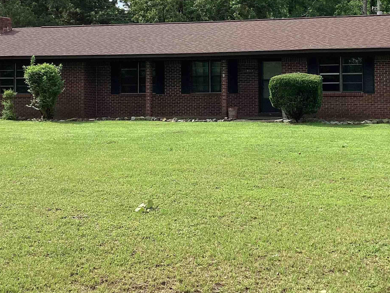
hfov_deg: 36.4
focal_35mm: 52
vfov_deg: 27.4
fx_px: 586
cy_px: 55
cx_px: 265
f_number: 2.4
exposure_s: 1/1031
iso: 25
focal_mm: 3.3
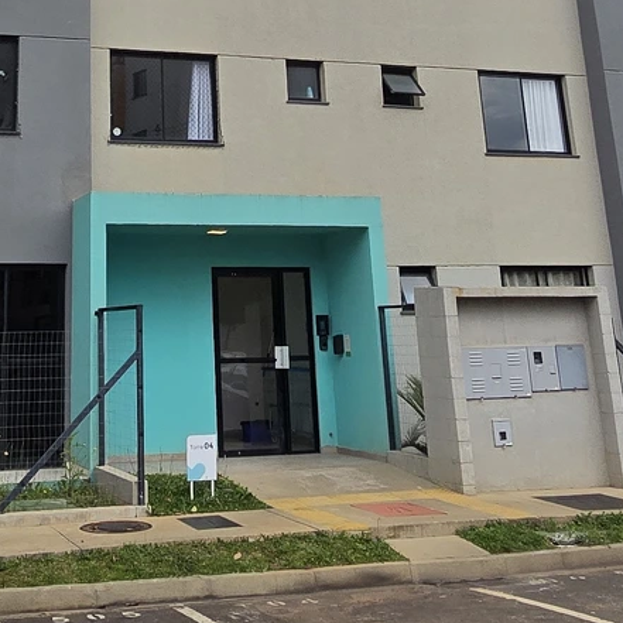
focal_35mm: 50
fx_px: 1018
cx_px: 136
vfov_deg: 31.4
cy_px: -4
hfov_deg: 33.2
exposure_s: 1/2352
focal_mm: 2.2
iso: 50
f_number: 2.2
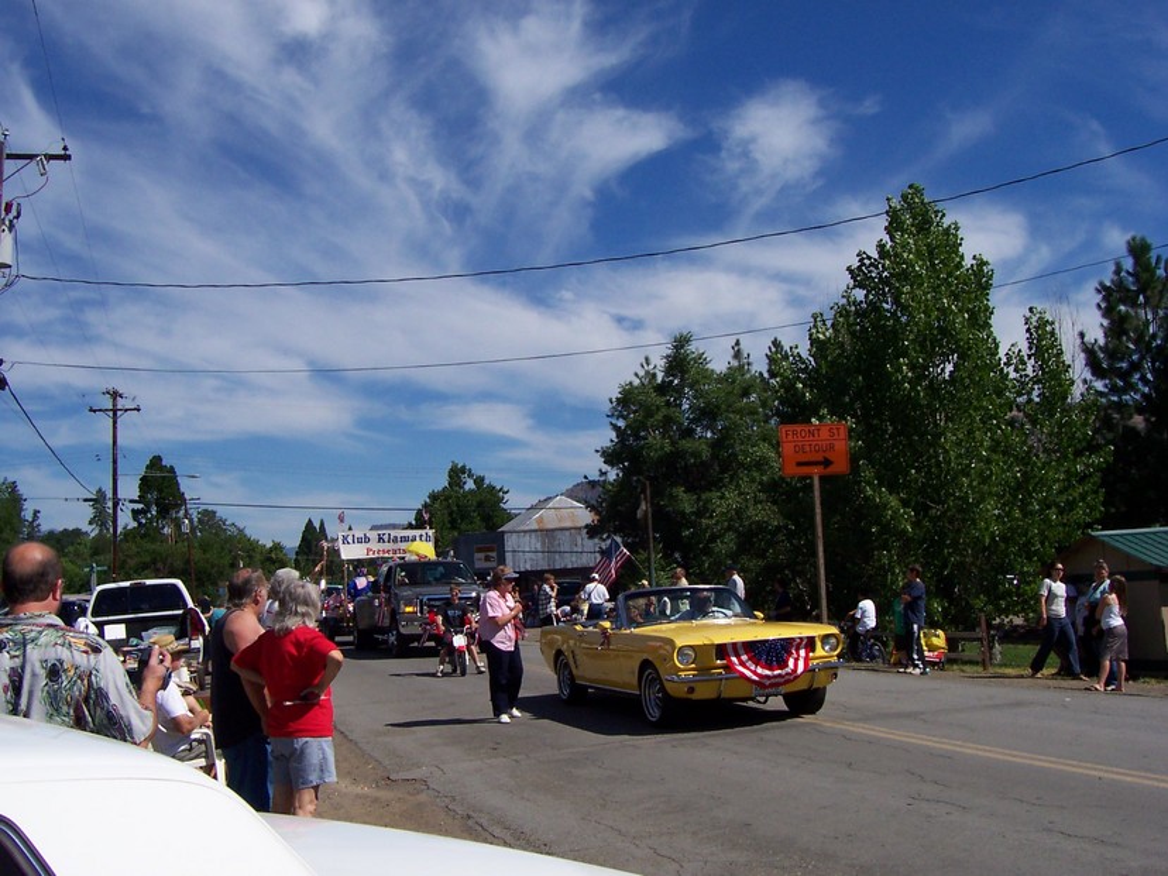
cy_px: 438
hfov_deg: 50.1
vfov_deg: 38.7
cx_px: 584
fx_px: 1248
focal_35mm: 37
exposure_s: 1/1000
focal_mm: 5.6
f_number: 5.6
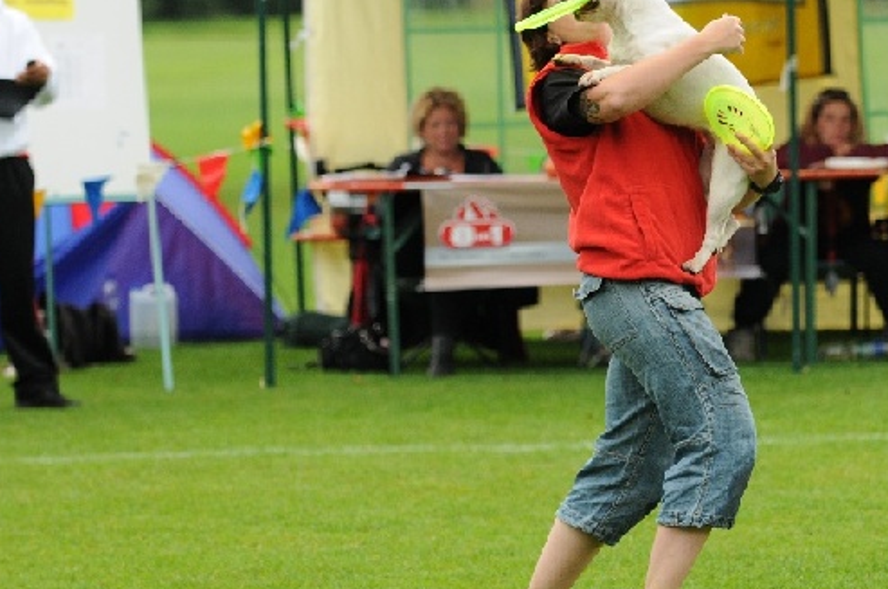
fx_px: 6600
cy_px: 154
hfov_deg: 7.7
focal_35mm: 268
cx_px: 605
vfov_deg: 5.1
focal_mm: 110
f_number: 2.8
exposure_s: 1/500
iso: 400
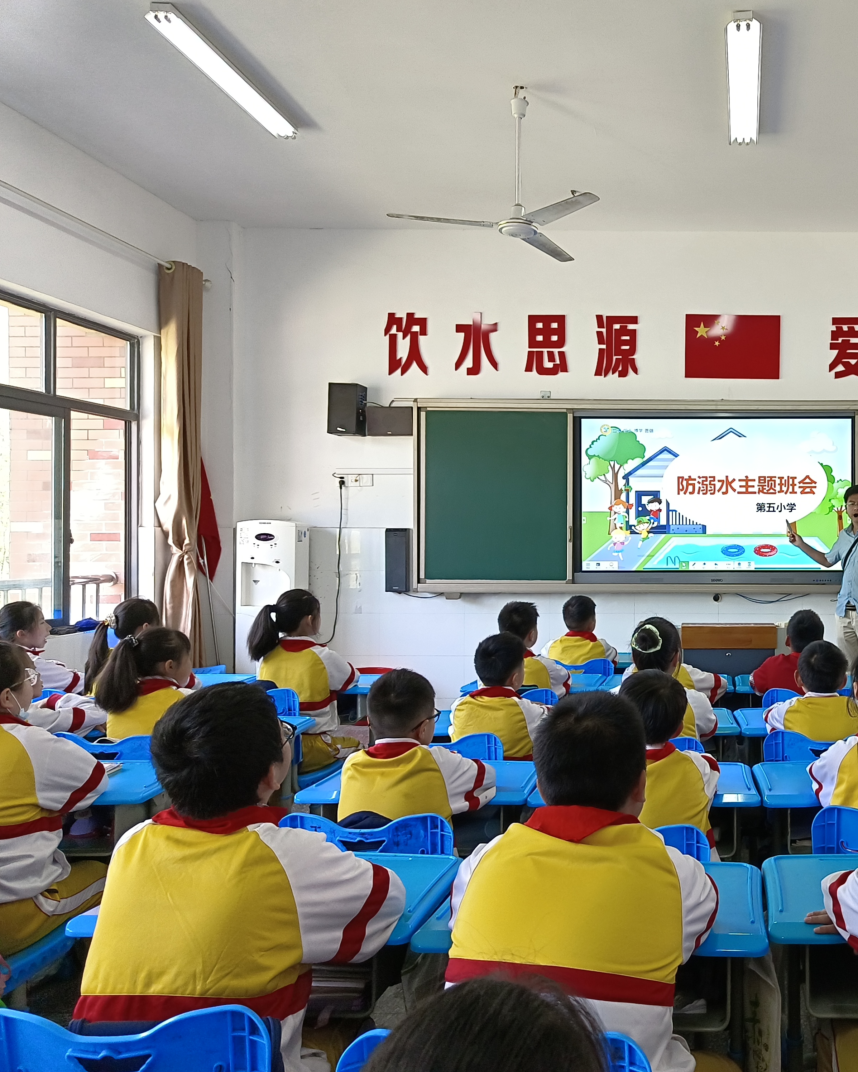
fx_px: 952
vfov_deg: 58.8
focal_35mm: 30
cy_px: 537
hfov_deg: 45.4
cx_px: 715
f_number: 1.88
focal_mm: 5.59
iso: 640
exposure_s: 1/100
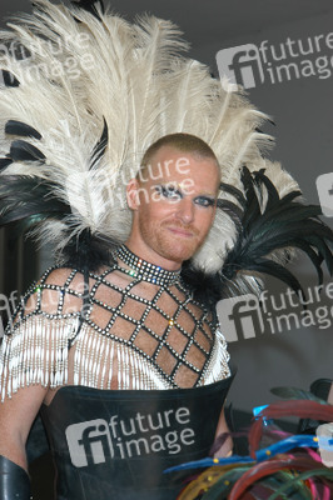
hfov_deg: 13.8
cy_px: 250
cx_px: 166
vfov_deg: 20.6
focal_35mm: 99
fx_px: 1376
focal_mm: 66
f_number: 5.3
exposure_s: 1/160
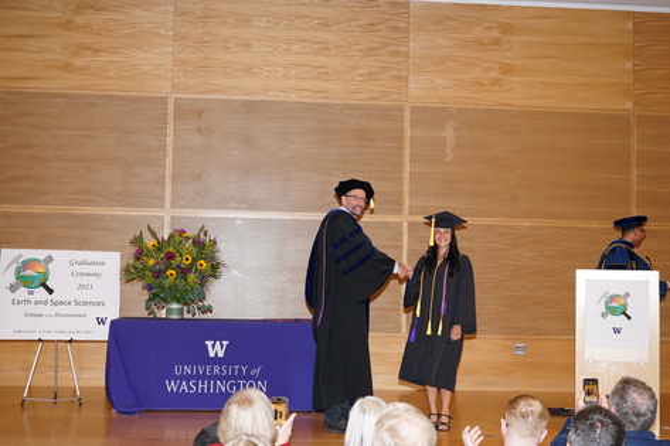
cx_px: 335
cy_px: 223
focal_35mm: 51
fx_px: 949
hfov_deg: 38.9
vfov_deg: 26.5
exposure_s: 1/80
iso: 1600
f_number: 4.5
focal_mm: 51
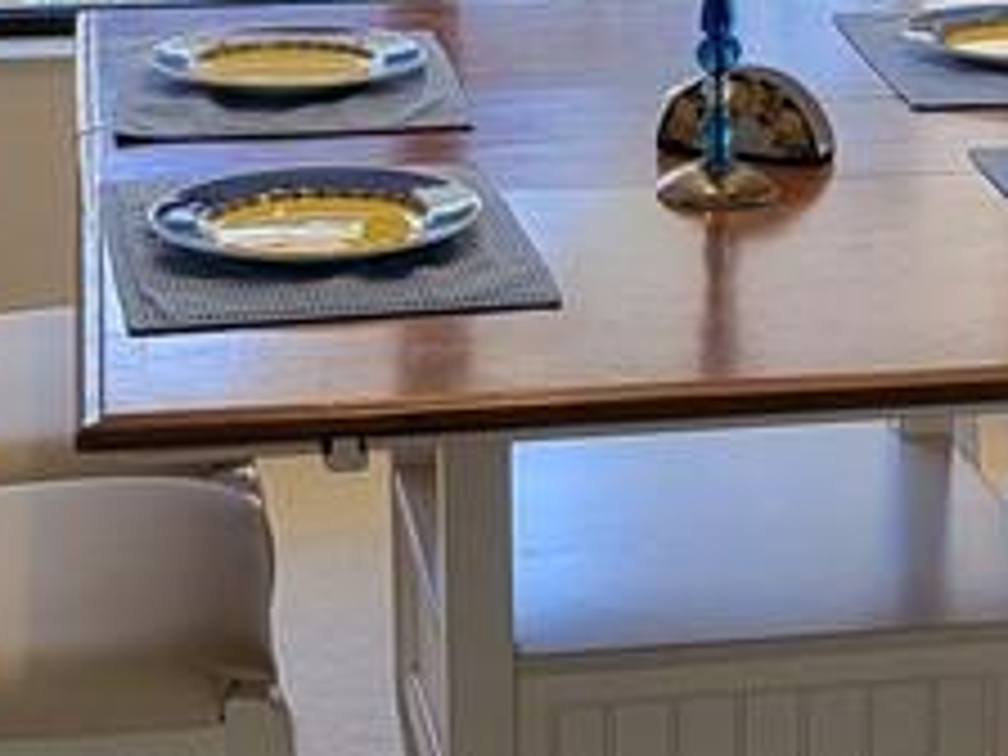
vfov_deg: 12.4
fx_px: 3465
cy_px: 68
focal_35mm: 119
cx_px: 873
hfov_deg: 16.4
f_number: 1.8
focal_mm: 5.4
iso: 50
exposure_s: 1/120
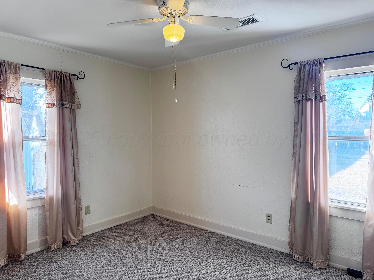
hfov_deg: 71.6
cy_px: 140
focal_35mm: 24
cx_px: 187
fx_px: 259
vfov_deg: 56.8
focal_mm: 6.76
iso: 80
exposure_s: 1/170
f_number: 1.78
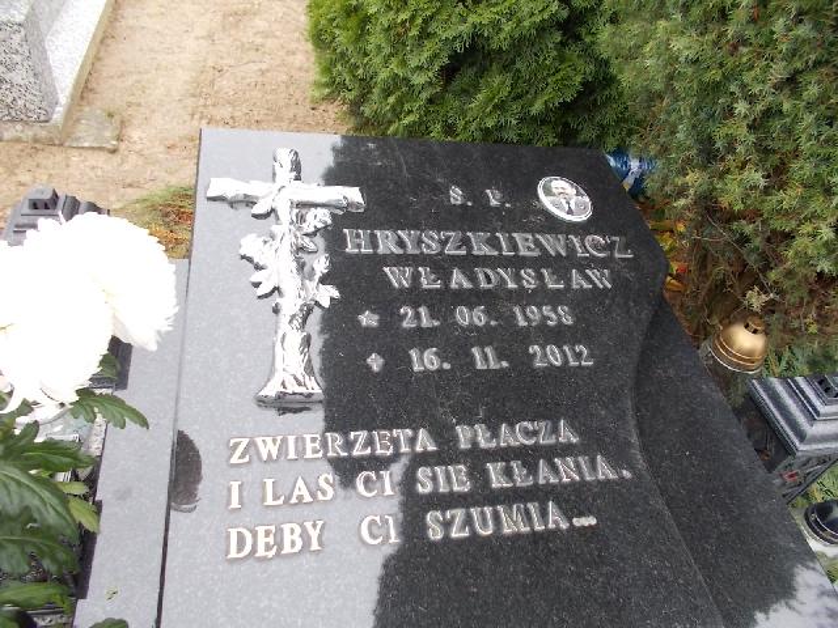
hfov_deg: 67.3
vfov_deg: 53.1
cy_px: 314
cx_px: 419
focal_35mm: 26
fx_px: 629
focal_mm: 4.6
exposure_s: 1/25
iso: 125
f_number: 3.2
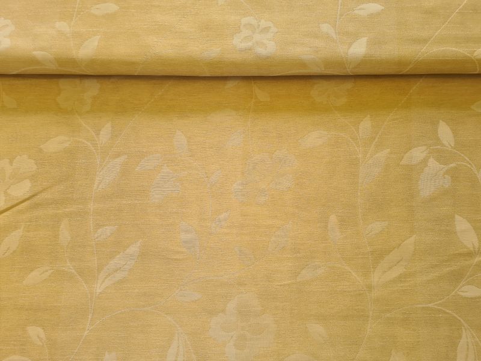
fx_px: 361
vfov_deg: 53.1
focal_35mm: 26
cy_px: 180
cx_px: 240
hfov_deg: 67.3
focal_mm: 5.4
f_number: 1.8
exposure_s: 1/246
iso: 50
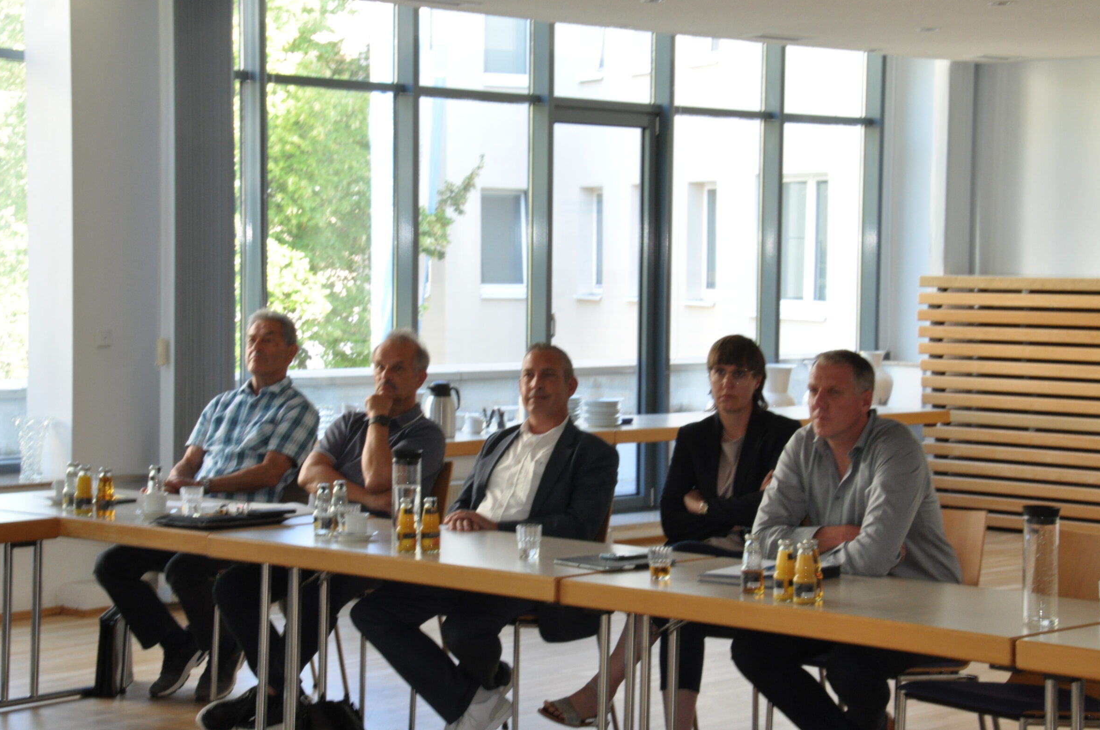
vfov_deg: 16.0
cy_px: 358
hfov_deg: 23.9
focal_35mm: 85
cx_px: 587
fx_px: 2594
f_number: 5
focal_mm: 52
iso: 800
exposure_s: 1/15
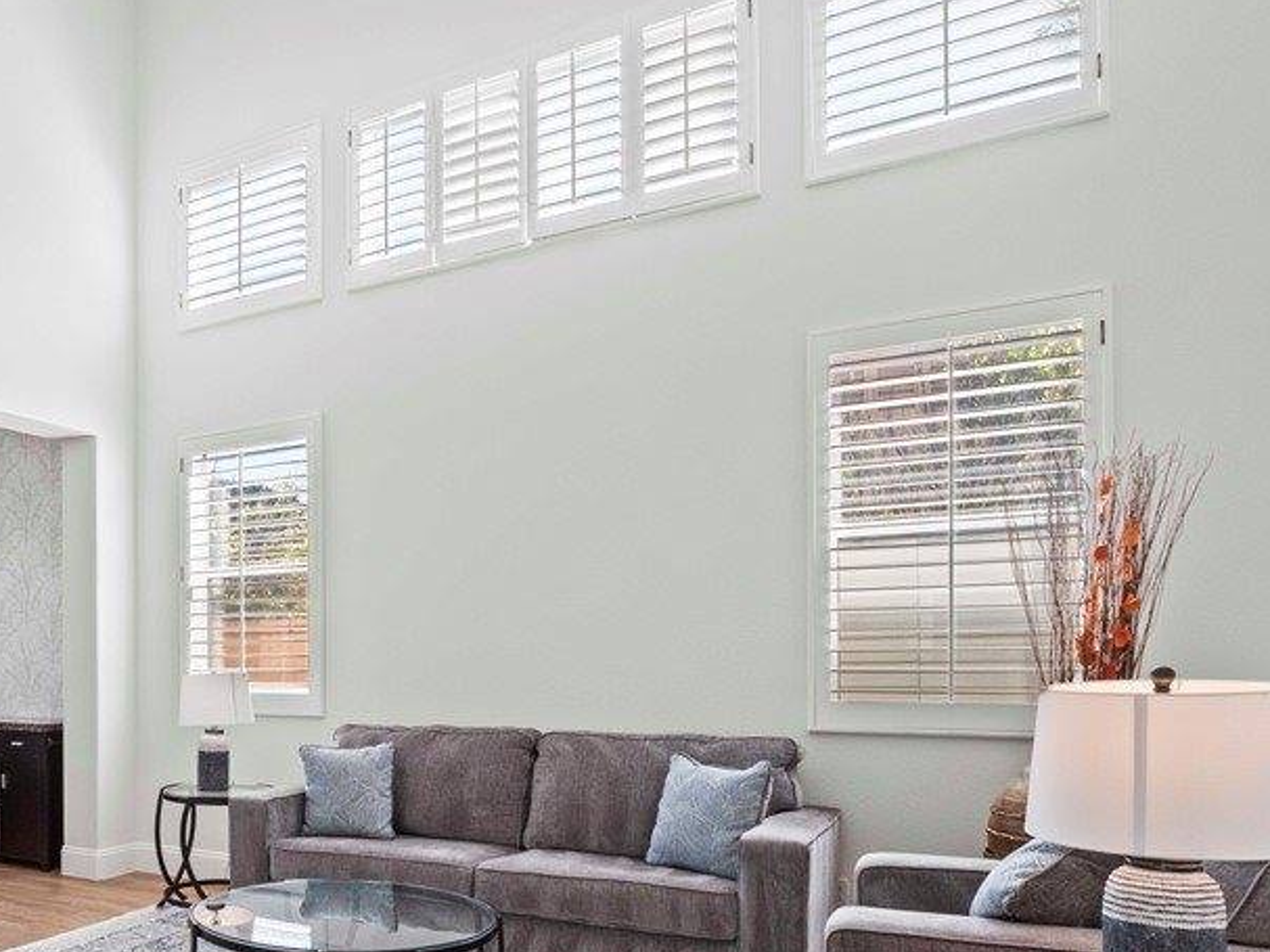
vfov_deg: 49.9
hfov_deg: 59.6
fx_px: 990
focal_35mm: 27
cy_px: 676
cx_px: 236
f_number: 9
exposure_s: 1/10
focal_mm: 8
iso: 200
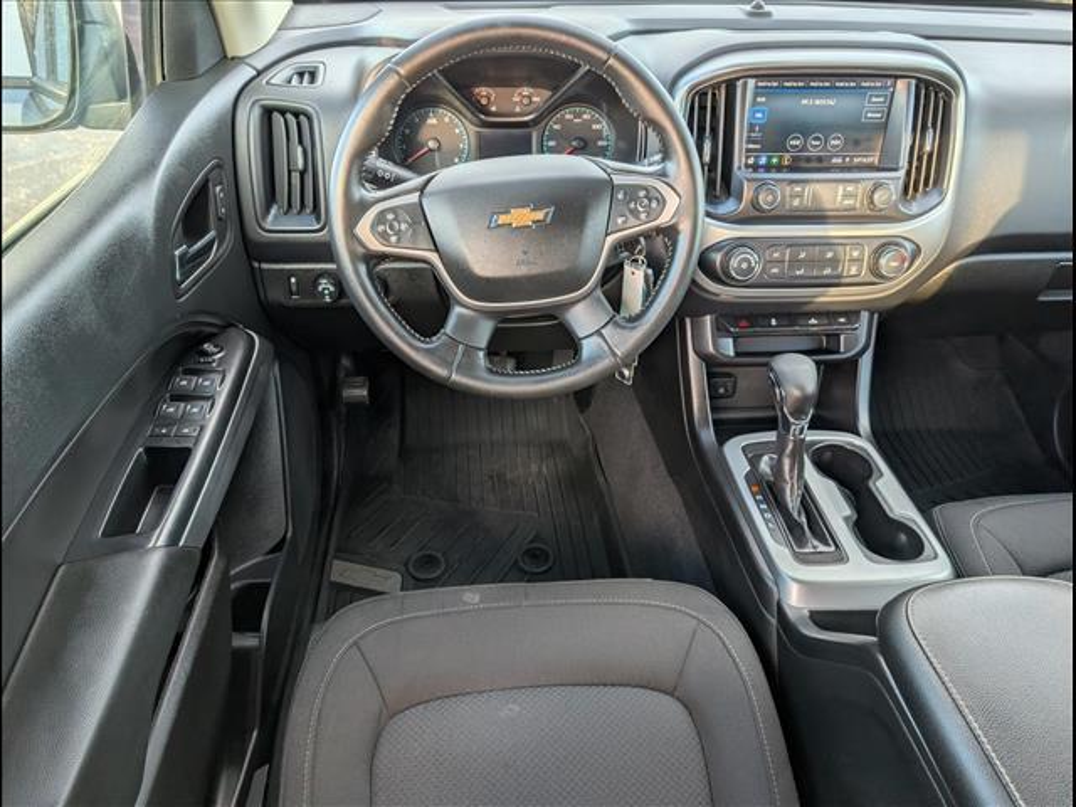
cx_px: 538
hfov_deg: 71.6
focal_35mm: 24
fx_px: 746
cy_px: 404
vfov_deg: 56.8
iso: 19
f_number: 1.68
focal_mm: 6.9
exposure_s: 1/208
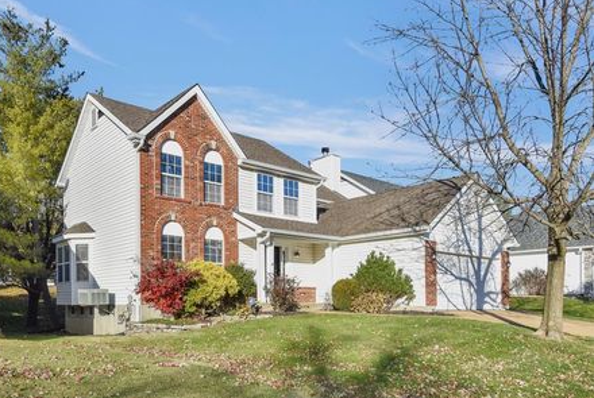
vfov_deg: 51.4
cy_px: 212
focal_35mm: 25
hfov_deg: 71.1
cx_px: 258
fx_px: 413
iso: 1600
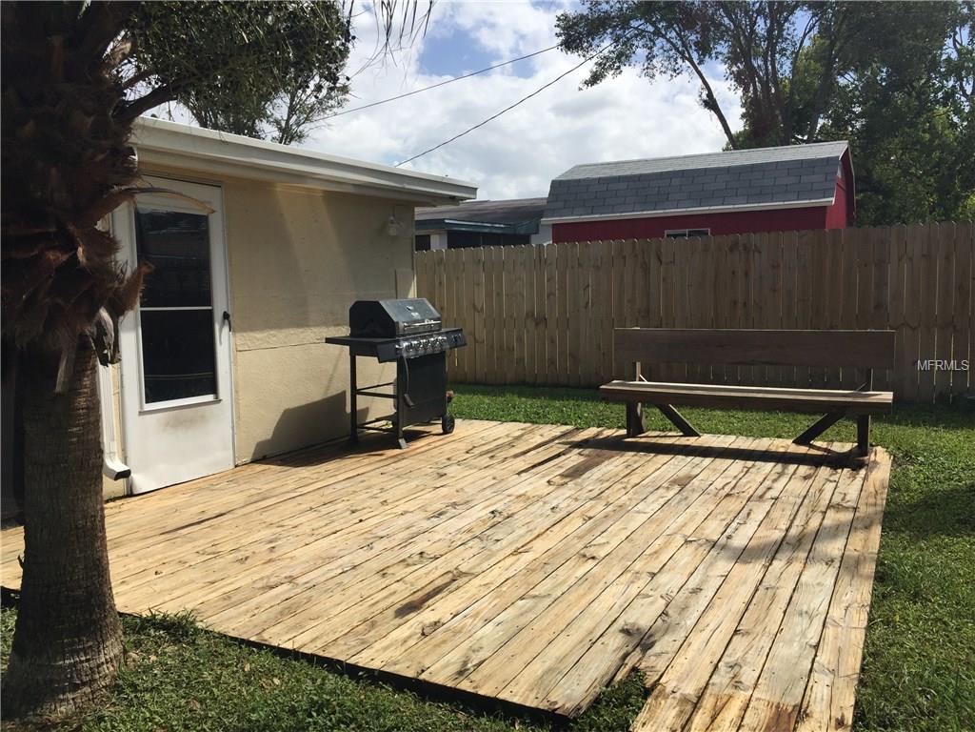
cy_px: 366
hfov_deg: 61.7
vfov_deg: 48.2
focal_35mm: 29
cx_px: 488
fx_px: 817
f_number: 2.2
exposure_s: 1/2639
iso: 32
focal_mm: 4.15
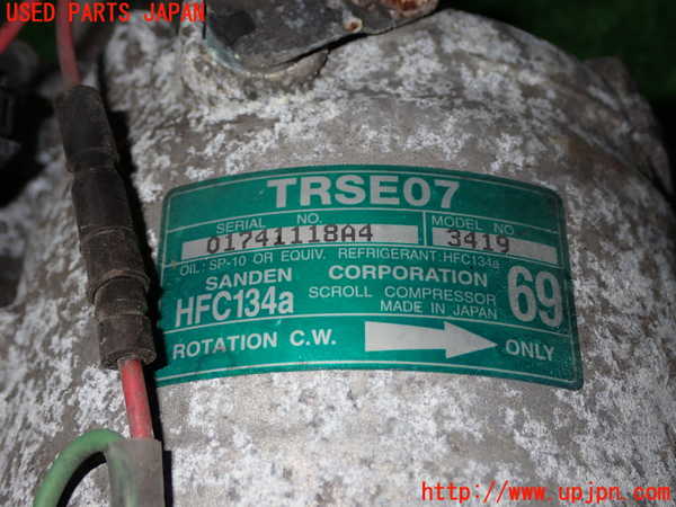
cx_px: 338
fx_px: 1055
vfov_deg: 27.0
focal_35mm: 54
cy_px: 254
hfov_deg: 35.5
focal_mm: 9.65
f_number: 10
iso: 200
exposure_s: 1/50
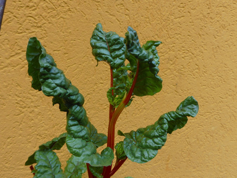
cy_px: 89
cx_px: 118
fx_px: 192
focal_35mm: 28
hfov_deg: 63.4
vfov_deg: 49.7
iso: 80
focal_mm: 4.9
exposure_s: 1/160
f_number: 3.3
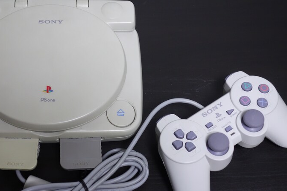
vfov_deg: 19.2
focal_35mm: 71
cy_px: 107
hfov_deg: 28.4
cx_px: 114
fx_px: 566
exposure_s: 1/40
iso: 800
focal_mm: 19.53
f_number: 3.5
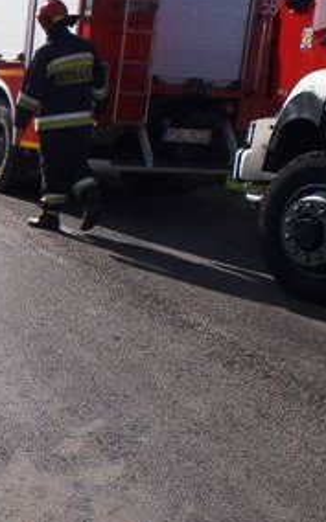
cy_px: 344
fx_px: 954
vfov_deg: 30.4
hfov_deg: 17.0
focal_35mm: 67
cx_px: -201
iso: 80
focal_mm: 5
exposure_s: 1/100
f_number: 11
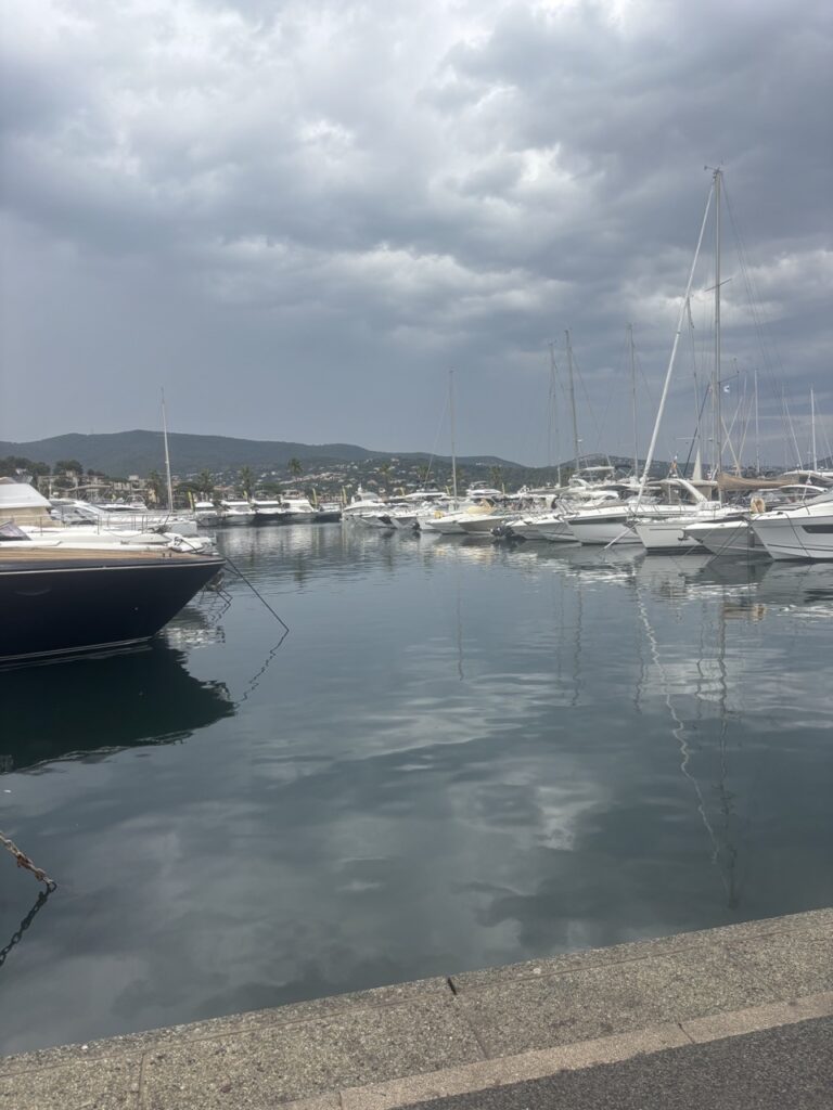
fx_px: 834
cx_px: 416
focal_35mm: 26
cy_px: 555
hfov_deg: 53.1
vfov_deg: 67.3
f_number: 1.6
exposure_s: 1/3413
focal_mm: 5.96
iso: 50
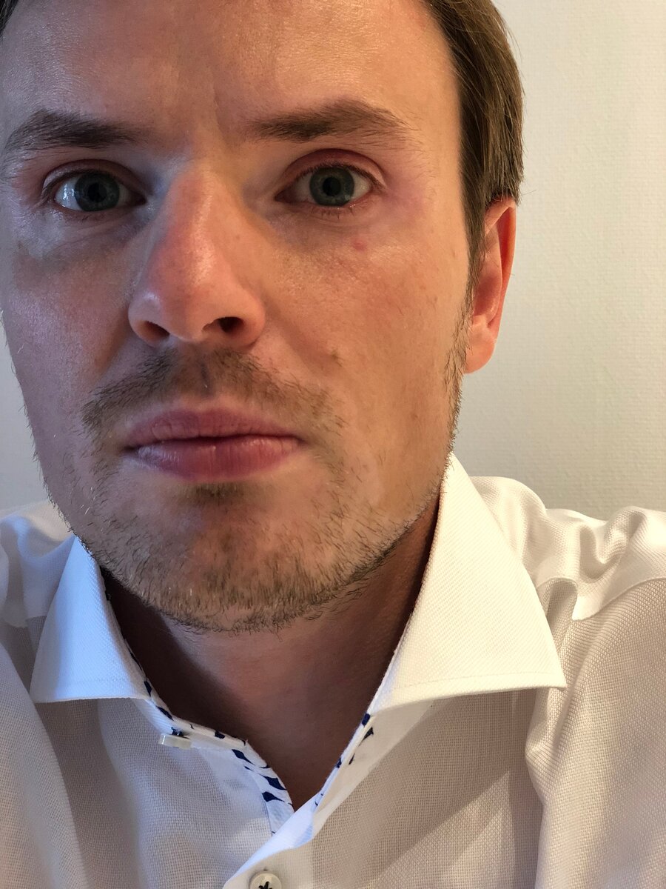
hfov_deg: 28.0
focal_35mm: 52
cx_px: 333
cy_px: 444
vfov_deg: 36.8
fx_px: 1334
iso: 160
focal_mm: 6
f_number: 2.4
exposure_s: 1/25
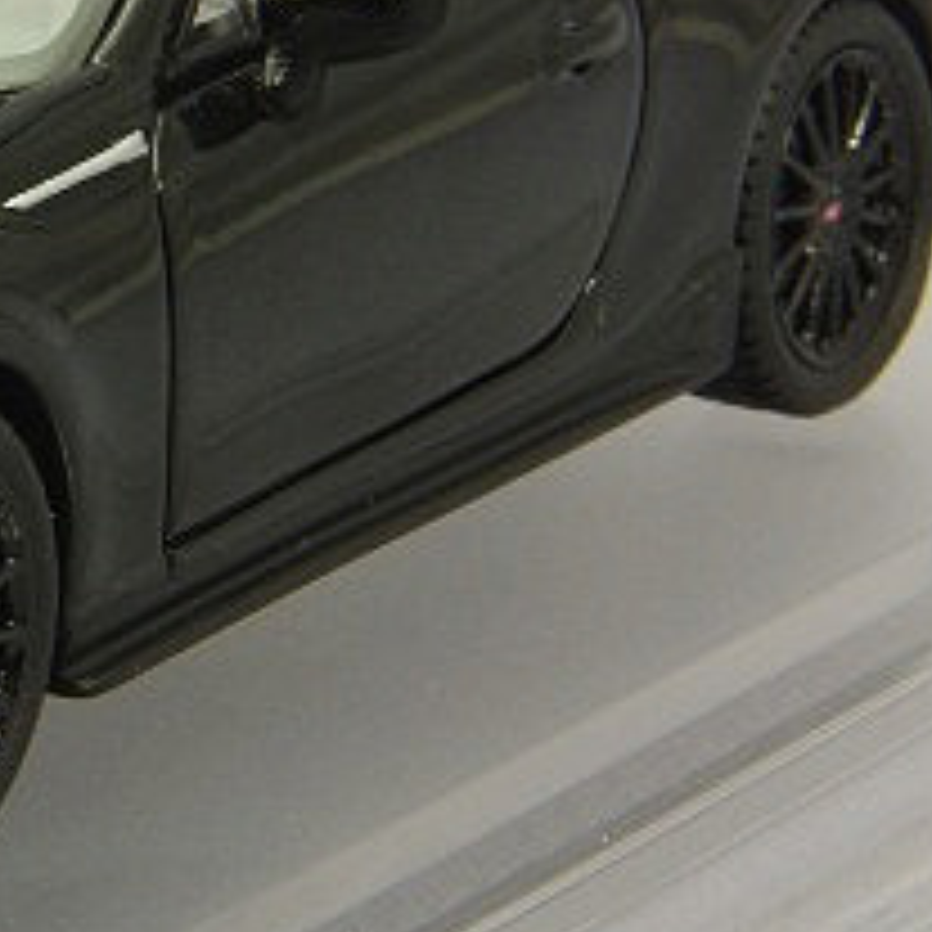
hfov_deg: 5.9
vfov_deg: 5.9
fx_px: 8986
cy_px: 187
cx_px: -239
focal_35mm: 295
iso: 400
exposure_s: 1
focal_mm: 75
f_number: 32
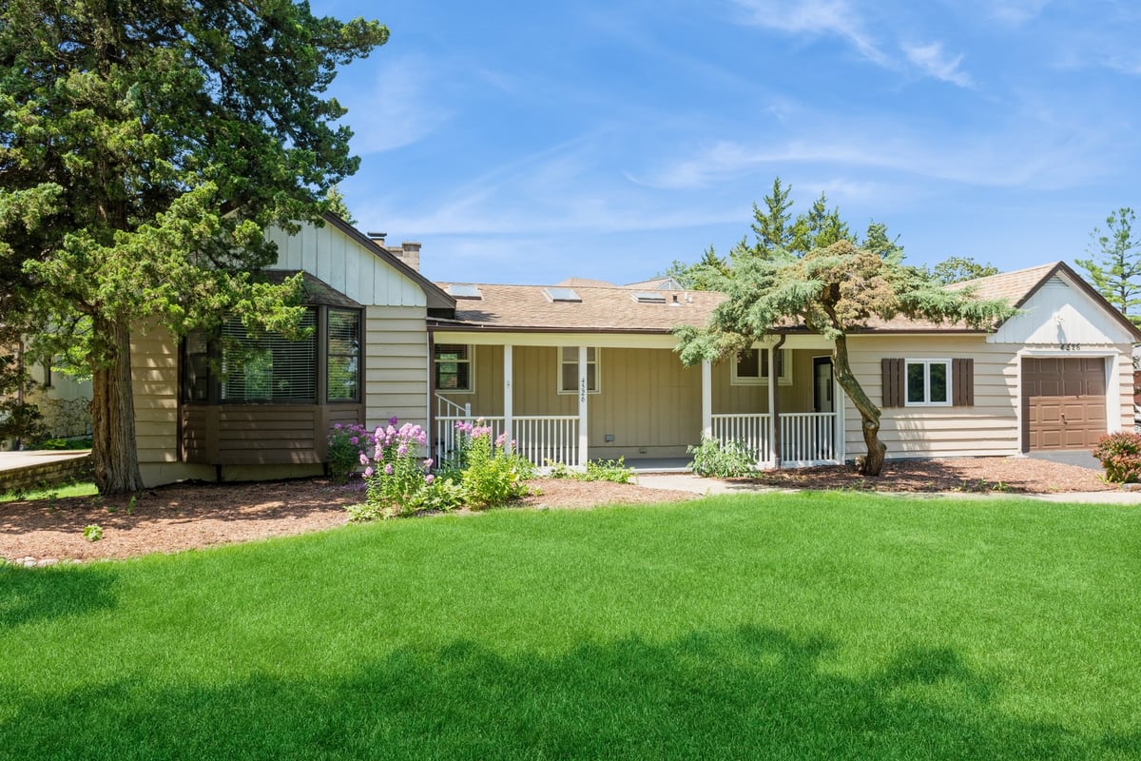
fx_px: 951
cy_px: 380
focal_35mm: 30
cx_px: 570
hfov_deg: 61.9
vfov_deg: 43.6
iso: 400
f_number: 8
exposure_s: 1/250
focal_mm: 30
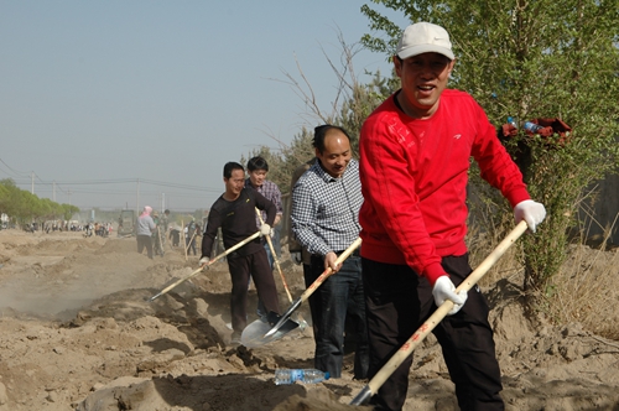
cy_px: 206
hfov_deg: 26.0
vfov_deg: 17.4
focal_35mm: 78
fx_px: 1339
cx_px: 310
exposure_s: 1/500
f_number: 11
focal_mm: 52
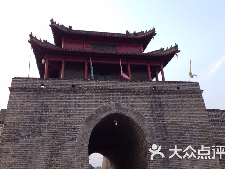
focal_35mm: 35
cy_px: 80
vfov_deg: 40.7
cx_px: 115
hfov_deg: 52.6
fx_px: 227
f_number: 2.4
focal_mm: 4.12
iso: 50
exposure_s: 1/194
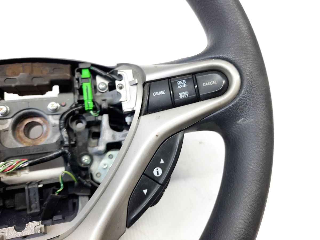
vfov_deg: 54.9
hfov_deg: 69.4
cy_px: 120
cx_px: 160
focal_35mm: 25
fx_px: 231
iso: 160
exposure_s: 1/50
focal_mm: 4.6
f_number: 2
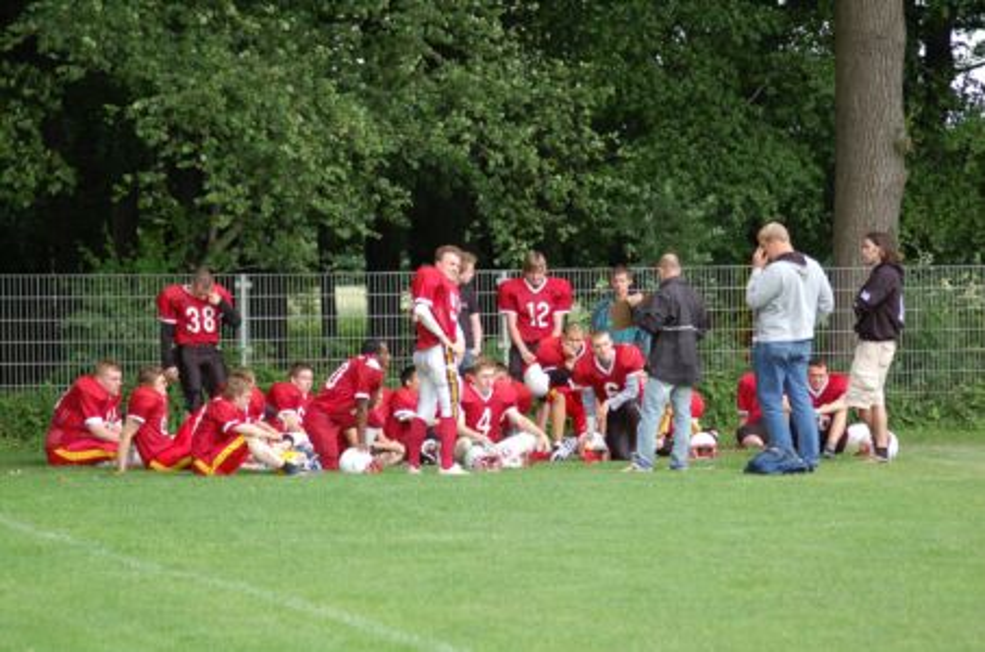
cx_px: 492
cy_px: 326
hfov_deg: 12.5
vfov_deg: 8.3
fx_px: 4505
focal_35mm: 165
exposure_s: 1/640
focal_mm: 110
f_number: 4.2
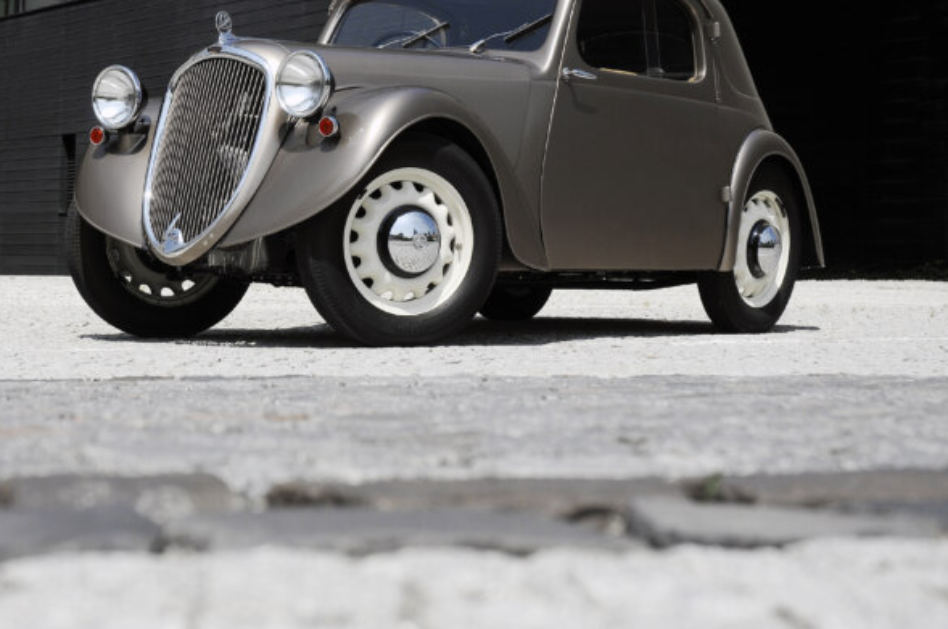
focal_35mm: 86
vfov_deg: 15.8
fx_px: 2262
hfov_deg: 23.6
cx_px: 351
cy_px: 228
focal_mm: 44
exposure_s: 1/400
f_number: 5.6
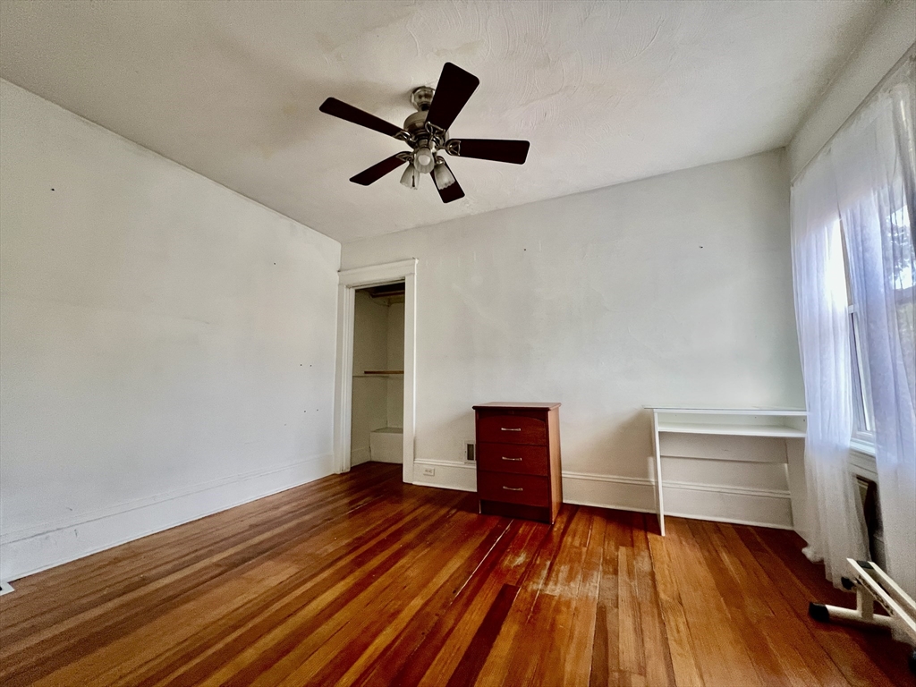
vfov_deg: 89.9
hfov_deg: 106.2
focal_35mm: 13
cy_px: 344
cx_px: 458
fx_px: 344
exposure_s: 1/87
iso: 250
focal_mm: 1.57
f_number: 1.8
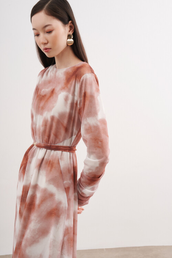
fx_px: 401
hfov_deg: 24.2
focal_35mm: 56
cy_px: 129
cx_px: 86
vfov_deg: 35.6
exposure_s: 1/160
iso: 400
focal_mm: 56
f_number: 11
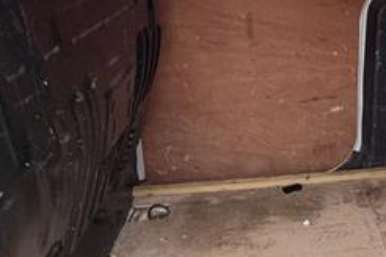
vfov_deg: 25.5
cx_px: 311
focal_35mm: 53
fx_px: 568
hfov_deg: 36.2
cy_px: 149
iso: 320
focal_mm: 2.22
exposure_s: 1/60
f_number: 2.2
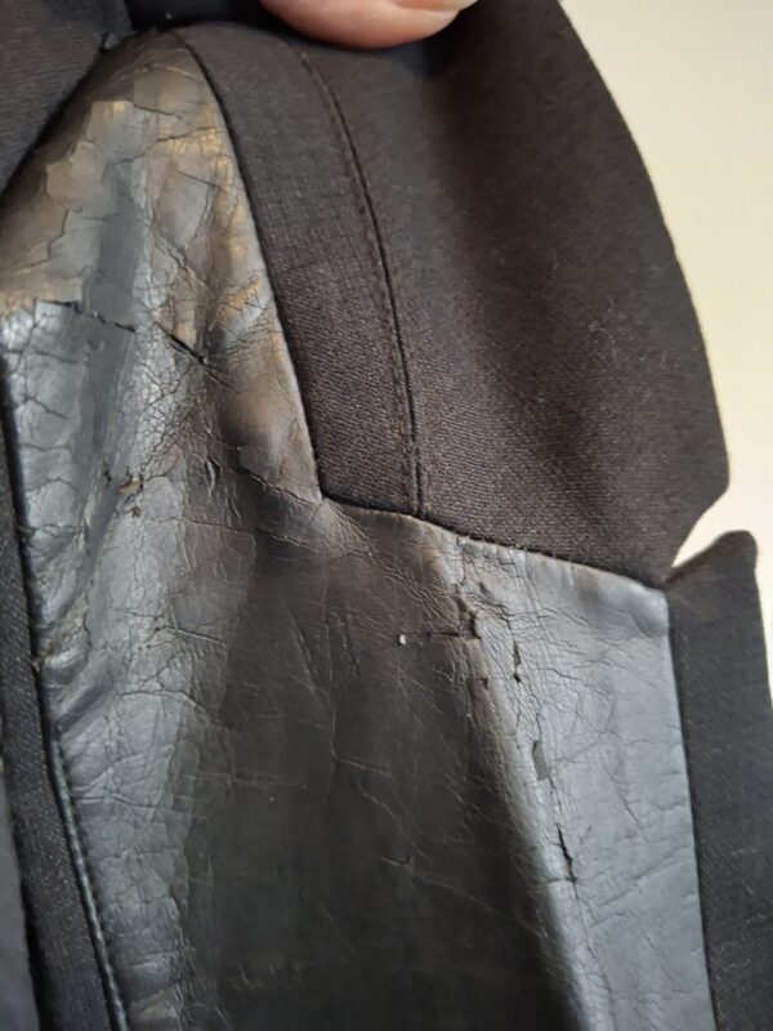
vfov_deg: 73.9
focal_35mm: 23
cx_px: 386
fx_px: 685
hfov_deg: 58.9
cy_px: 516
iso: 1000
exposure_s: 1/20
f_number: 1.8
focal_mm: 5.54
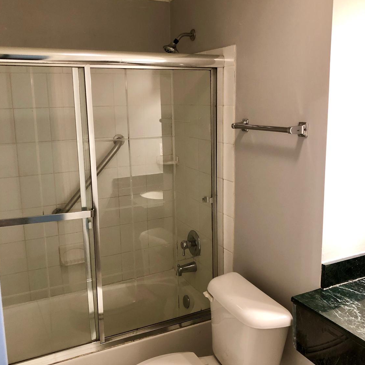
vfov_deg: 48.5
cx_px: 185
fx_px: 406
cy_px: 182
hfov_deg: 48.4
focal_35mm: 34
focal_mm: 3.99
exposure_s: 1/15
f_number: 1.8
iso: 50
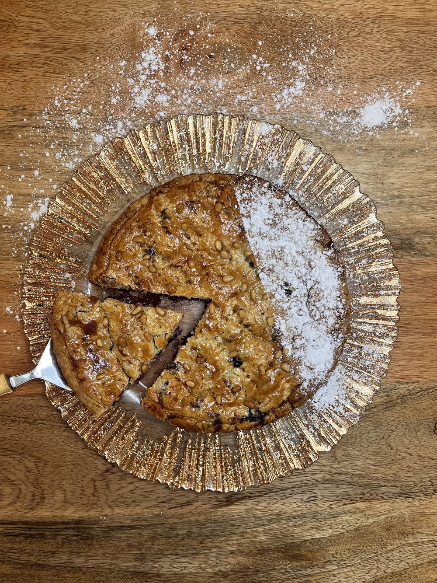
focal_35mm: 26
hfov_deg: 53.1
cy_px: 292
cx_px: 218
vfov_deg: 67.3
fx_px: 438
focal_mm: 5.1
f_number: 1.6
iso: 125
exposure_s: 1/66
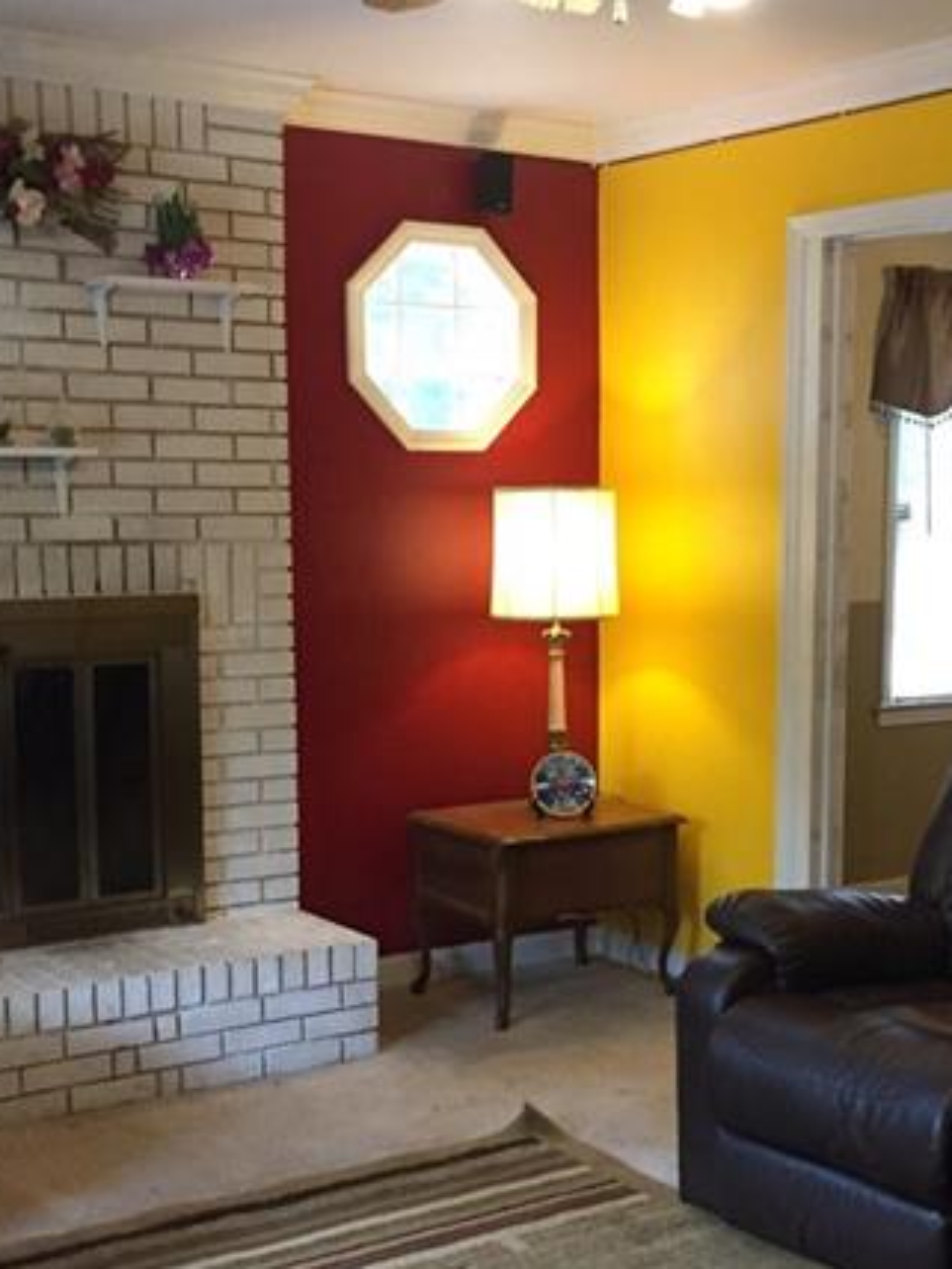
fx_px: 1907
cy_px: 756
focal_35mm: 52
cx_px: 596
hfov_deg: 27.9
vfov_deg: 36.7
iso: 160
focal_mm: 4.15
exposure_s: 1/30
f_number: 2.2
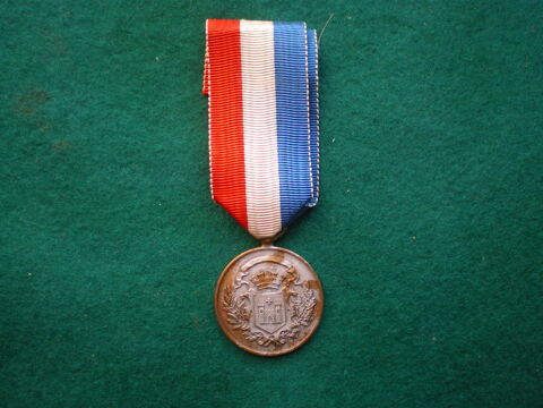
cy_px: 204
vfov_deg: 37.7
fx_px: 596
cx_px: 272
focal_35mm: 38
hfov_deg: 49.0
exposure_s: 1/50
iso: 250
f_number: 3.1
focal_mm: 6.3
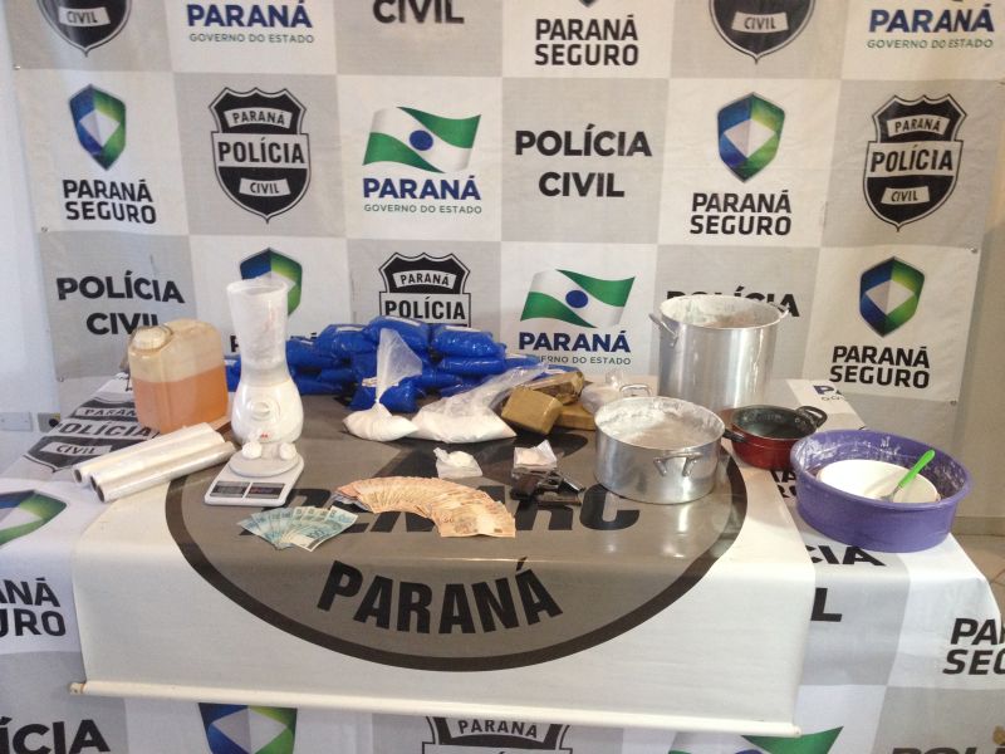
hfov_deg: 52.6
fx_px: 1016
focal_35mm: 35
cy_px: 377
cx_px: 502
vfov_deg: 40.7
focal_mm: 4.28
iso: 200
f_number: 2.4
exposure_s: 1/20
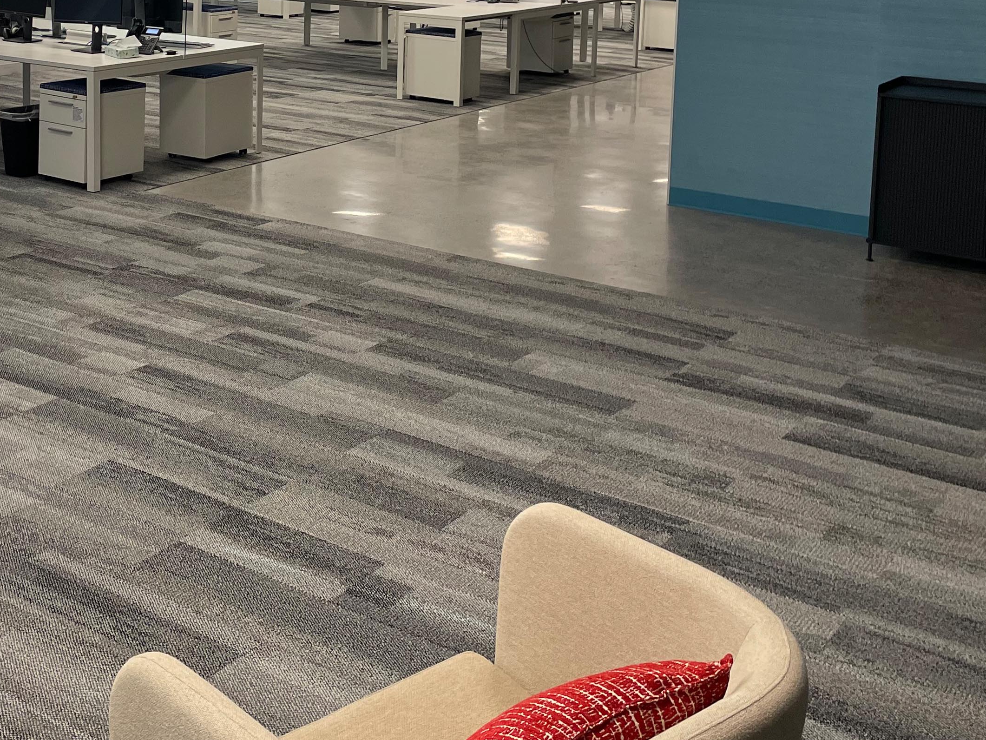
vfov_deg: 28.4
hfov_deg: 38.2
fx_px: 1396
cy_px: 53
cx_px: 286
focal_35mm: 49
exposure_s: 1/115
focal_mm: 4.2
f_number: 1.6
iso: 100
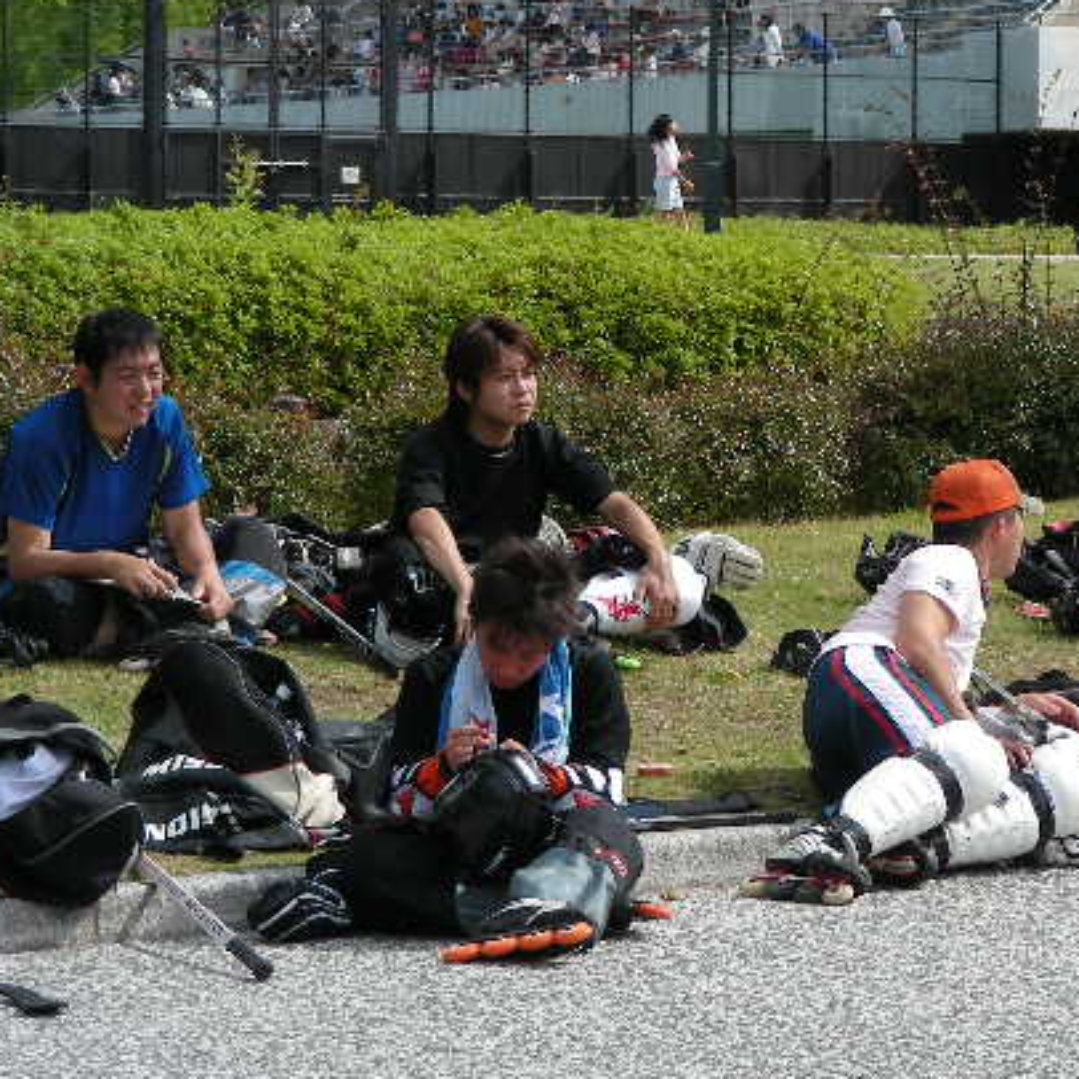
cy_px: 558
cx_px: 821
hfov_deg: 8.5
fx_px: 7265
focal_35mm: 206
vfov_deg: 8.5
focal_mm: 24.7
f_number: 4
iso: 50
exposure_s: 1/291
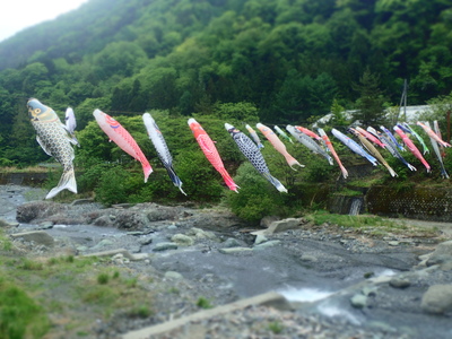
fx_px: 496
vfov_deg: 37.7
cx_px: 226
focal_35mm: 38
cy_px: 170
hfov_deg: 49.0
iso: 100
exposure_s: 1/160
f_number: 3.5
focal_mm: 6.86
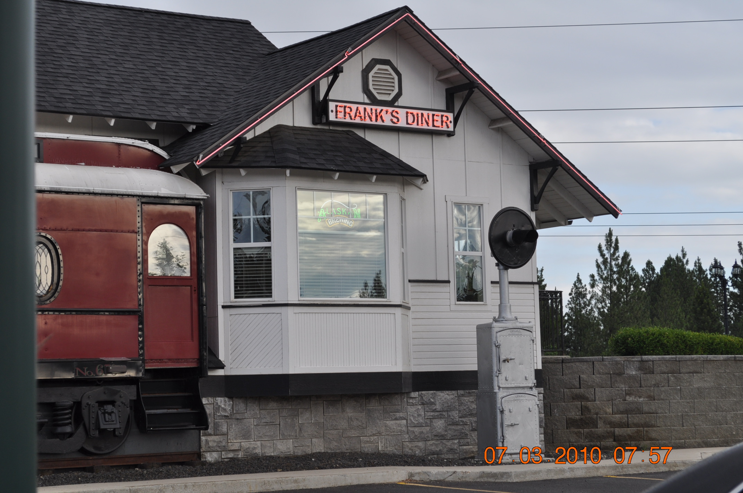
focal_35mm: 82
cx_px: 372
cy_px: 246
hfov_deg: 24.6
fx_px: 1701
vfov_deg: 16.5
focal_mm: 55
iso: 200
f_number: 8
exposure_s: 1/250
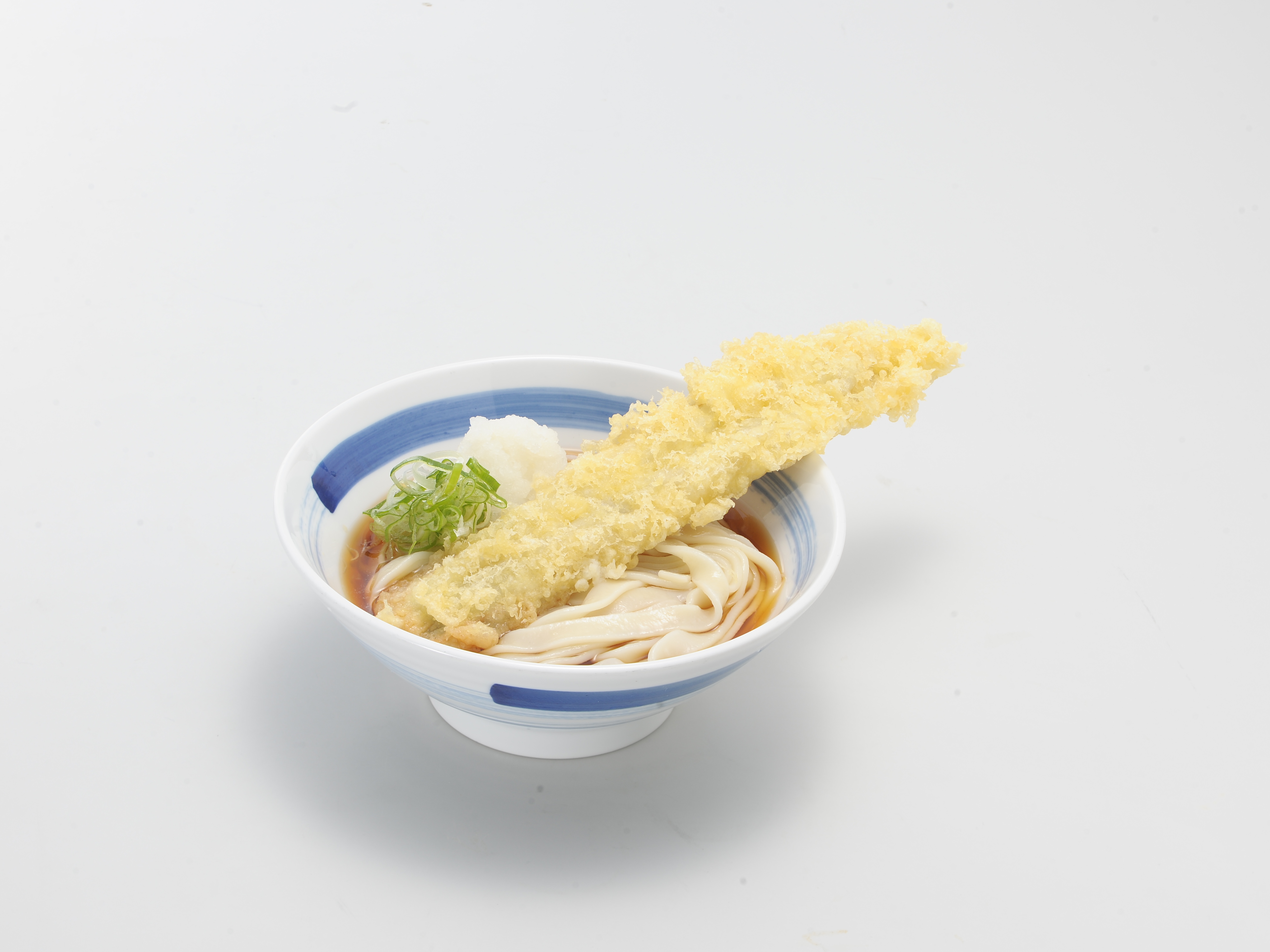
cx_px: 589
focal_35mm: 93
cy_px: 472
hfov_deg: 21.1
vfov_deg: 15.9
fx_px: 3412
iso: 100
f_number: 14
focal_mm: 85
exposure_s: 1/160
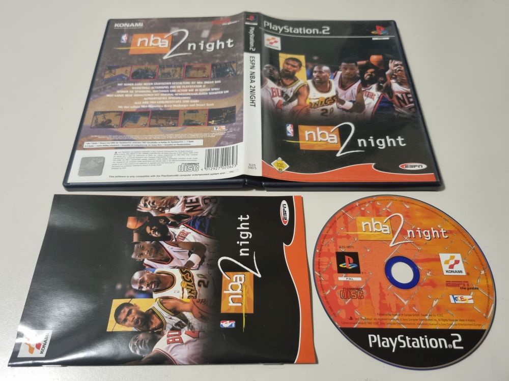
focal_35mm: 26
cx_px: 254
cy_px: 190
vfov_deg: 53.1
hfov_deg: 67.3
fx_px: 382
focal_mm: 5.4
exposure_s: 1/40
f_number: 1.8
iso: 320
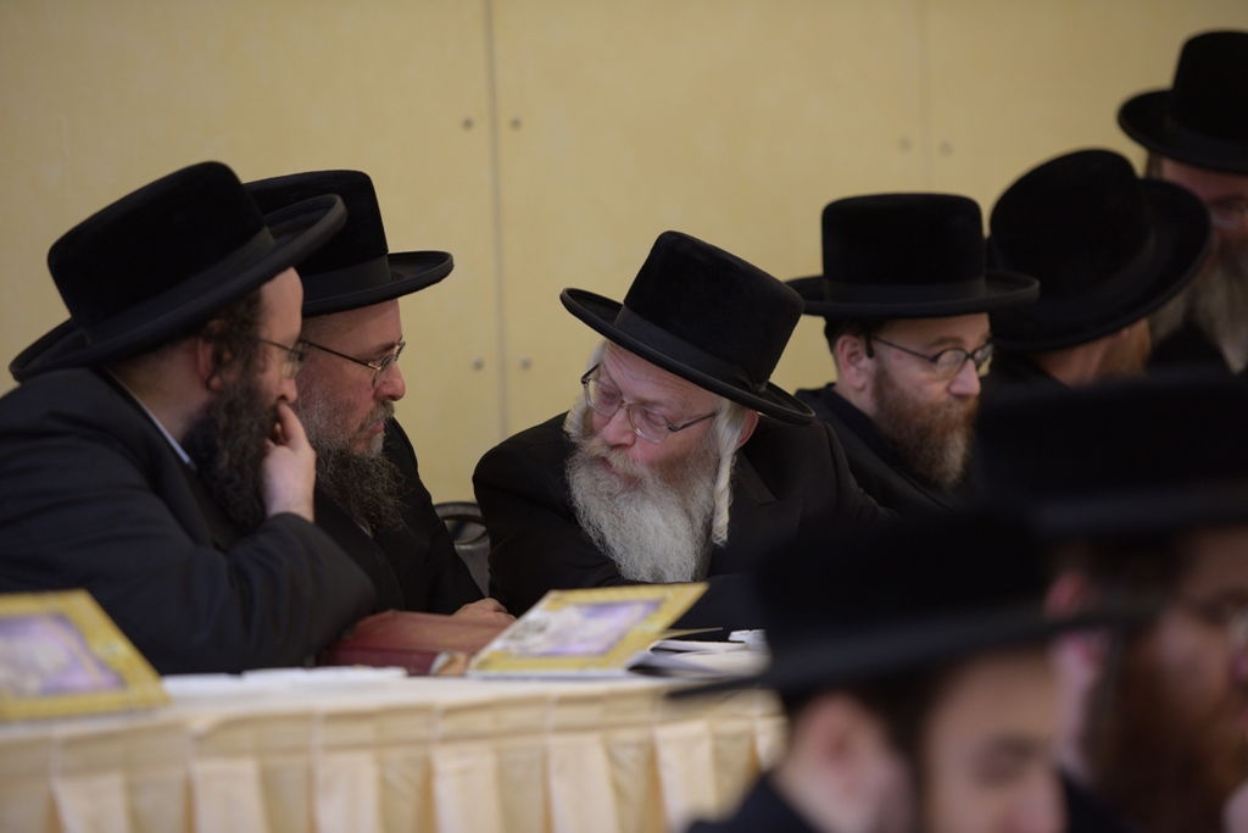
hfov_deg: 12.8
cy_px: 416
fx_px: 5547
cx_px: 624
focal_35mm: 160
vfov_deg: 8.6
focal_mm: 160
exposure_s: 1/125
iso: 640
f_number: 2.8
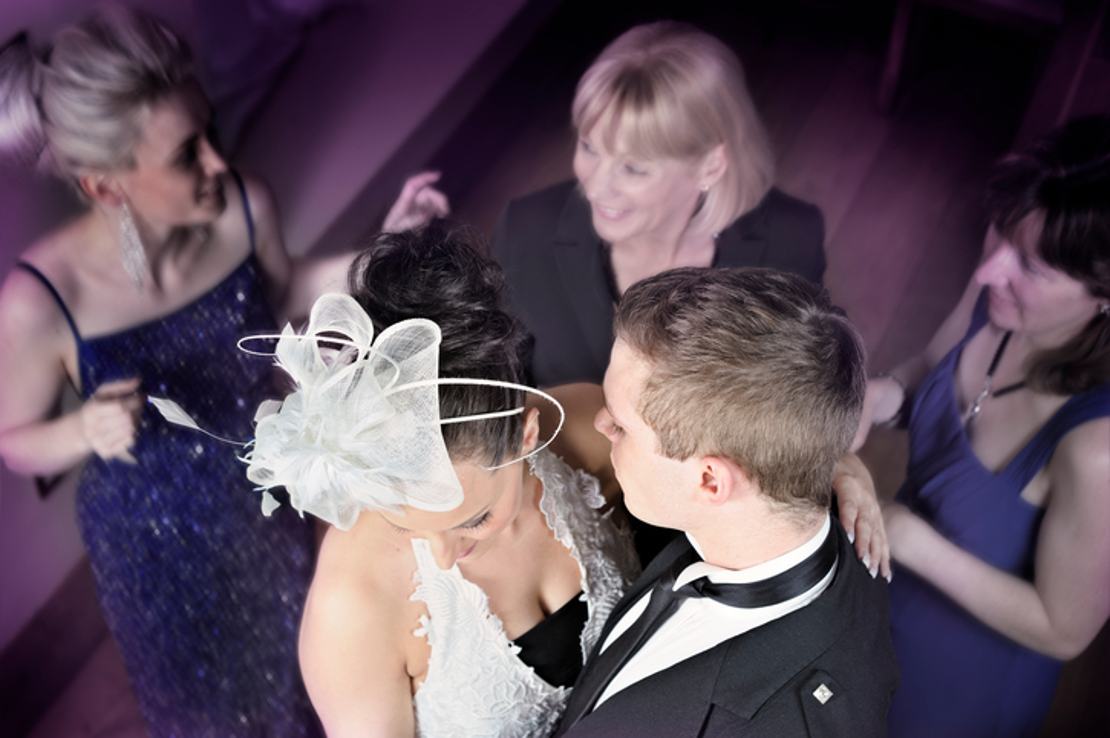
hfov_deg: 39.6
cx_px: 555
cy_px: 369
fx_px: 1540
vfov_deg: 26.9
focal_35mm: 50
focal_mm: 50
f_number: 5.6
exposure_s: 1/200
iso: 200
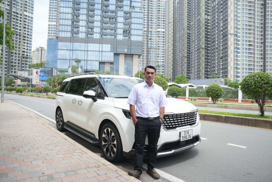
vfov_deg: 53.1
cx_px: 136
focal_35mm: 24
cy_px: 91
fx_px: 181
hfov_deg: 73.7
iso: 100
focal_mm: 24
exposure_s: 1/1000
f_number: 2.8
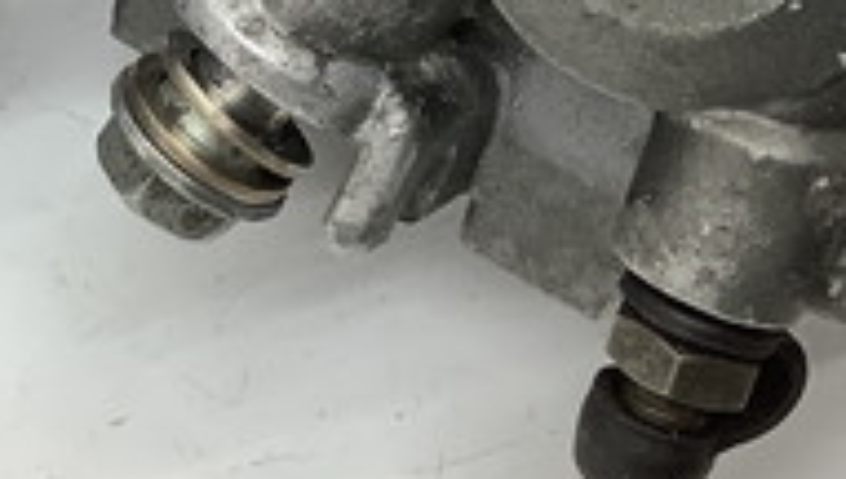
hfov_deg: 19.6
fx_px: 2381
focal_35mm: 106
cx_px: 13
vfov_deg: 11.2
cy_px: -169
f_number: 2.4
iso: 64
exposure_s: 1/100
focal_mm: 3.3
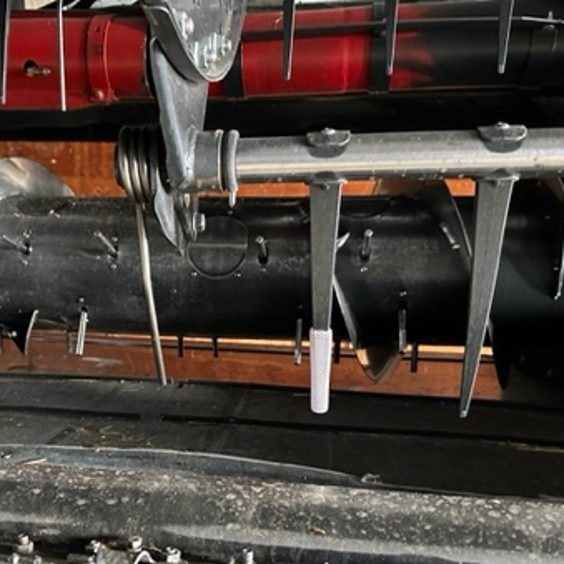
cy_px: 388
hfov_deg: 41.2
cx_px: 175
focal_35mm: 40
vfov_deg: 41.2
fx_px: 737
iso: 1000
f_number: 1.78
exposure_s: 1/40
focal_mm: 6.86
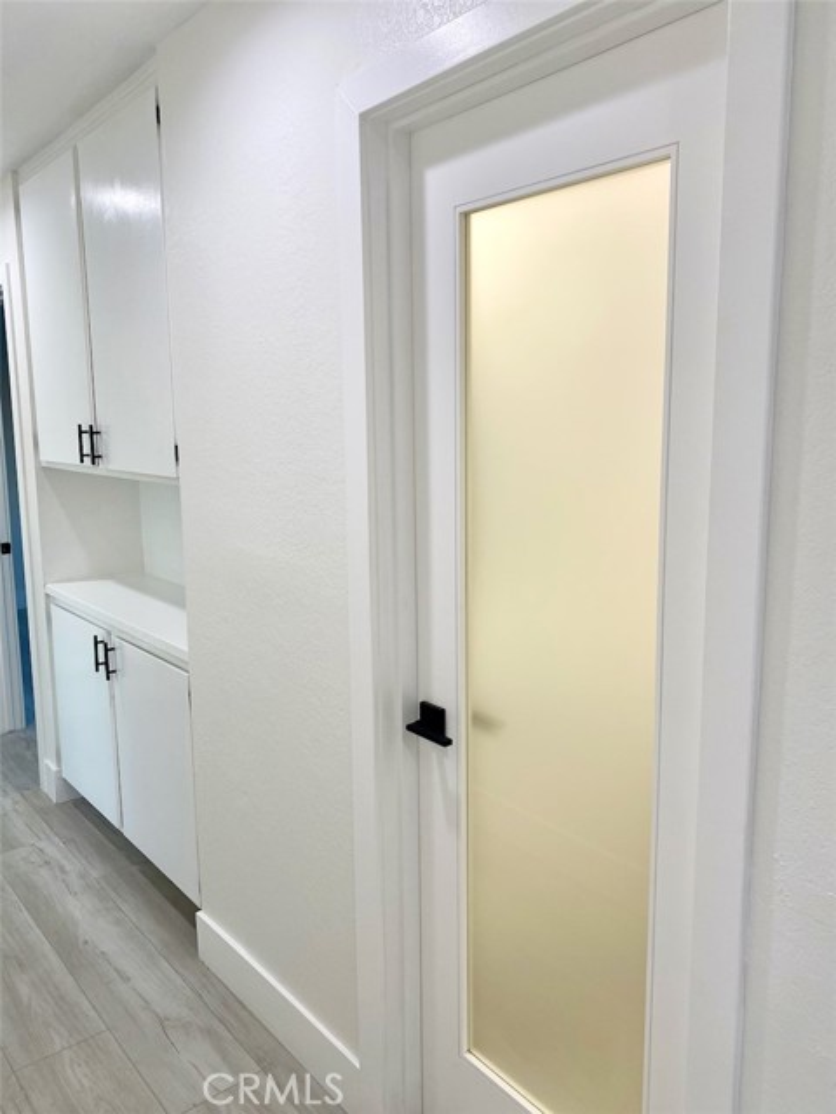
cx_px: 418
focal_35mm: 26
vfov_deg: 67.3
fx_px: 837
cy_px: 557
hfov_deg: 53.1
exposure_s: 1/120
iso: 40
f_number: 1.8
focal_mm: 4.25
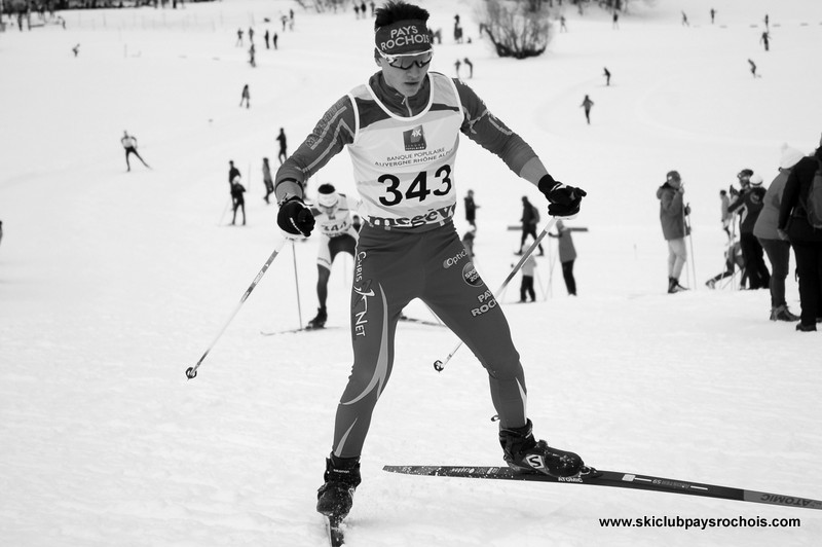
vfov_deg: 10.7
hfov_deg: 16.1
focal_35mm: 128
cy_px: 274
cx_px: 411
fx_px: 2909
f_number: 4.5
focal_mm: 85
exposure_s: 1/1000
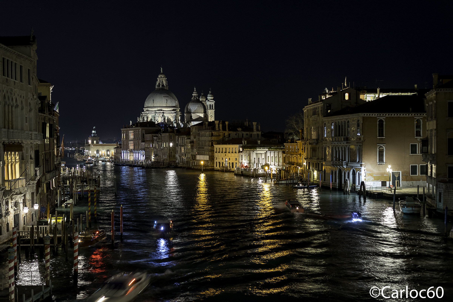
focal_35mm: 50
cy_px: 151
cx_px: 226
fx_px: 629
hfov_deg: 39.6
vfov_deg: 27.0
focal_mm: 50
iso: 1000
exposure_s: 1/2
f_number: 2.8
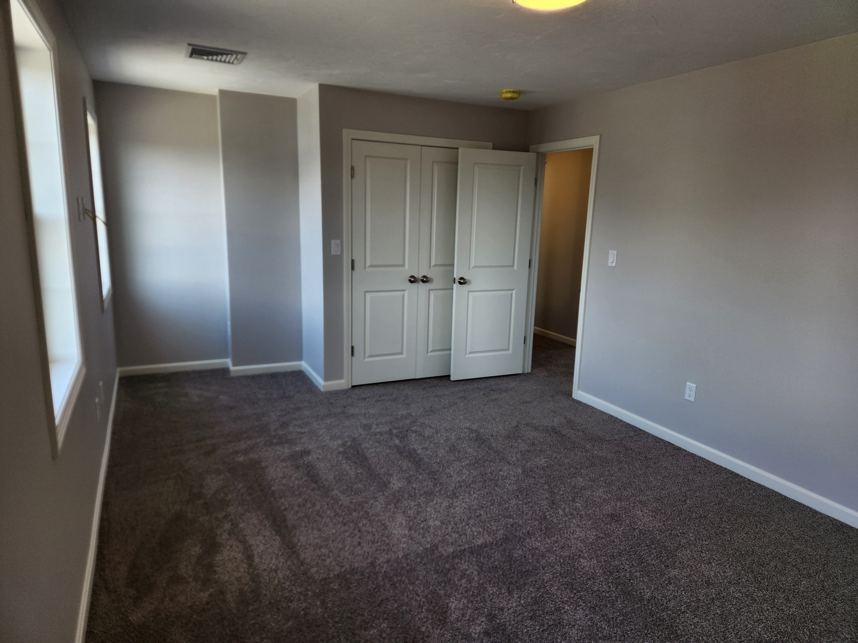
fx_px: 570
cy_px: 322
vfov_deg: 58.9
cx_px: 429
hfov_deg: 73.9
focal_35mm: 23
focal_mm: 5.4
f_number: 1.8
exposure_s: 1/180
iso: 50
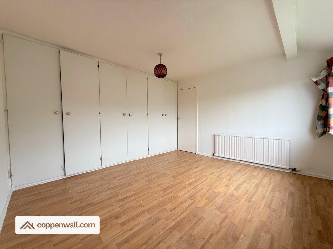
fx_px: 135
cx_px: 166
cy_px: 124
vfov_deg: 85.7
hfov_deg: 102.1
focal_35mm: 14
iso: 50
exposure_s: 1/176
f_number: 2.2
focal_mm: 2.22
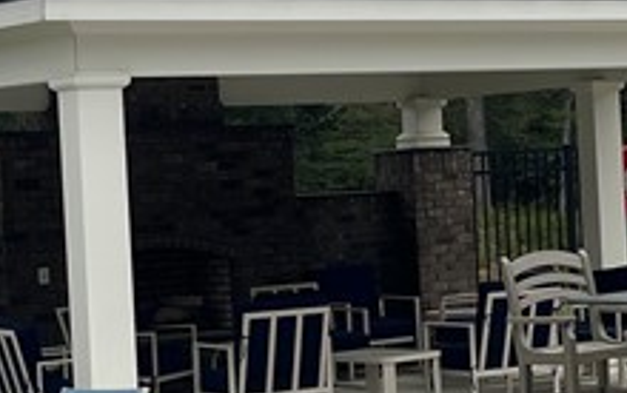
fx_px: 2189
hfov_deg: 15.8
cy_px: 157
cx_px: 707
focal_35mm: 128
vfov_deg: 10.3
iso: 50
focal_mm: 5.1
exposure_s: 1/3135
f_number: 1.6
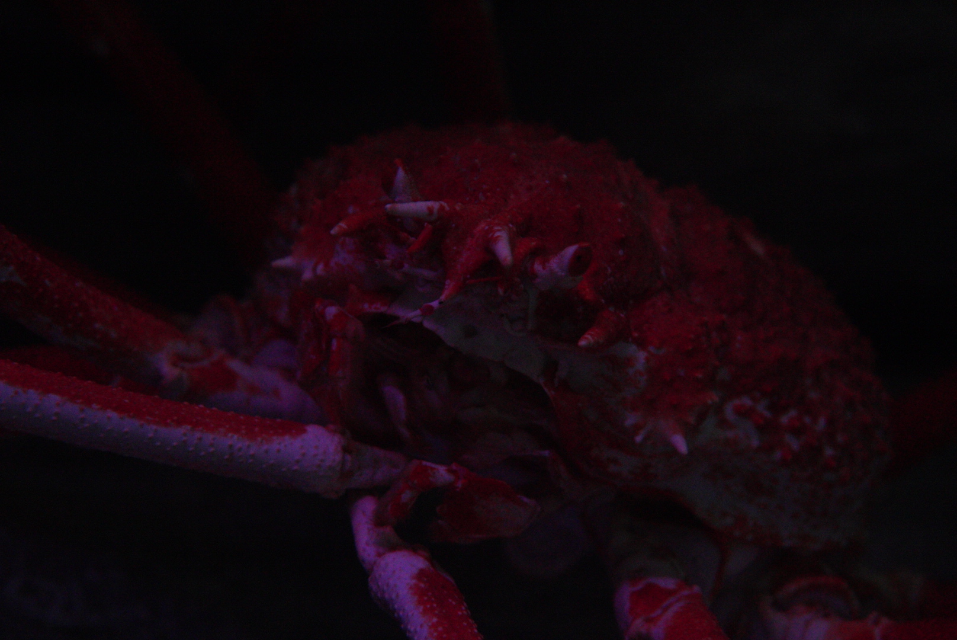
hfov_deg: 15.2
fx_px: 3591
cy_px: 320
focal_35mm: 135
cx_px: 478
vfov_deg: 10.2
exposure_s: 1/60
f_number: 2.8
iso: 5000
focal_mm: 90
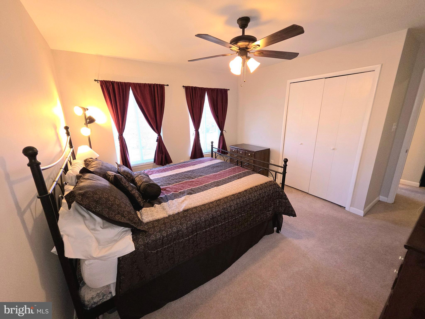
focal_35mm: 13
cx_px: 212
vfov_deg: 89.9
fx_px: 160
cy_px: 160
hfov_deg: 106.2
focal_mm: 2.2
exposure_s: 1/60.2
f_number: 1.9
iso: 100
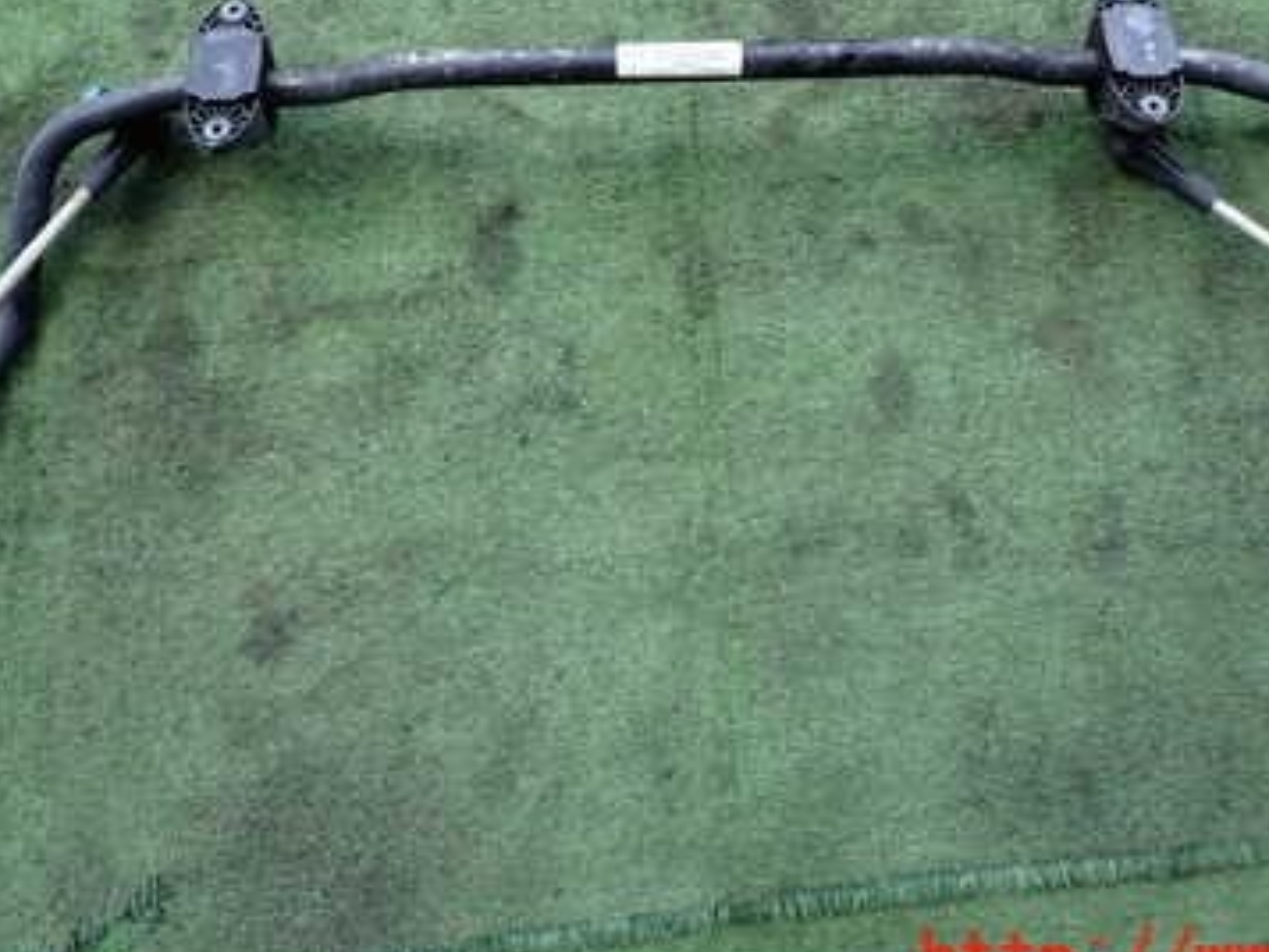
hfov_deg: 44.8
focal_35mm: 42
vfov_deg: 33.5
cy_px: 210
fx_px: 1540
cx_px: 658
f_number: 2.8
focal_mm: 4.5
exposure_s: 1/160
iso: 100
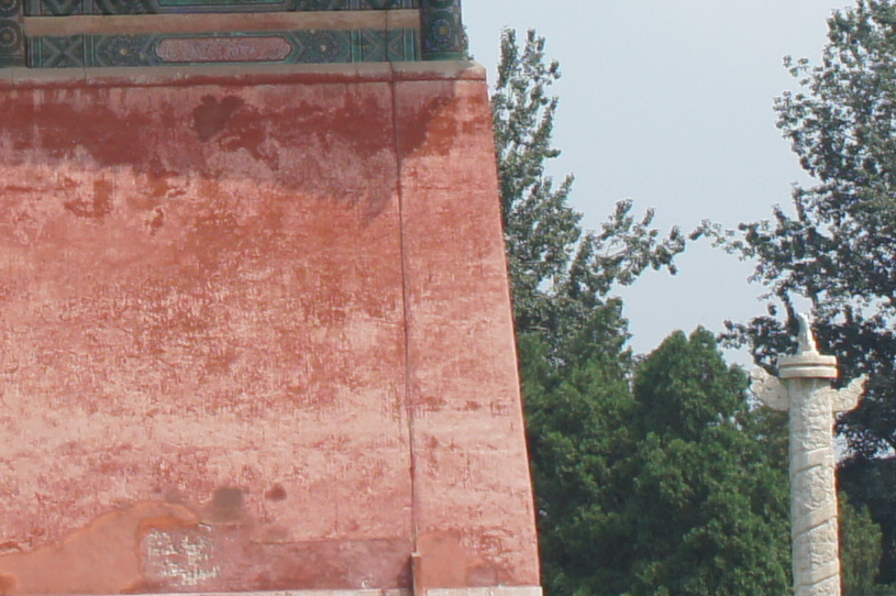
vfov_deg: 7.3
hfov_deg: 10.8
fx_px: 4625
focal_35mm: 186
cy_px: -291
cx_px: -308
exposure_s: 1/320
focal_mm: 22
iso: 200
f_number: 8
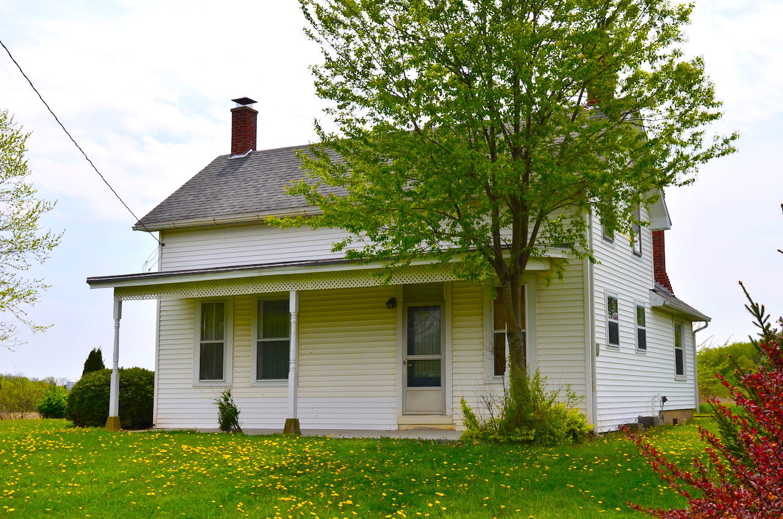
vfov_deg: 28.8
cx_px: 392
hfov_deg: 42.4
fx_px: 1009
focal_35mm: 46
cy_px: 260
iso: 180
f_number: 11
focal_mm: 31
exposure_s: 1/500
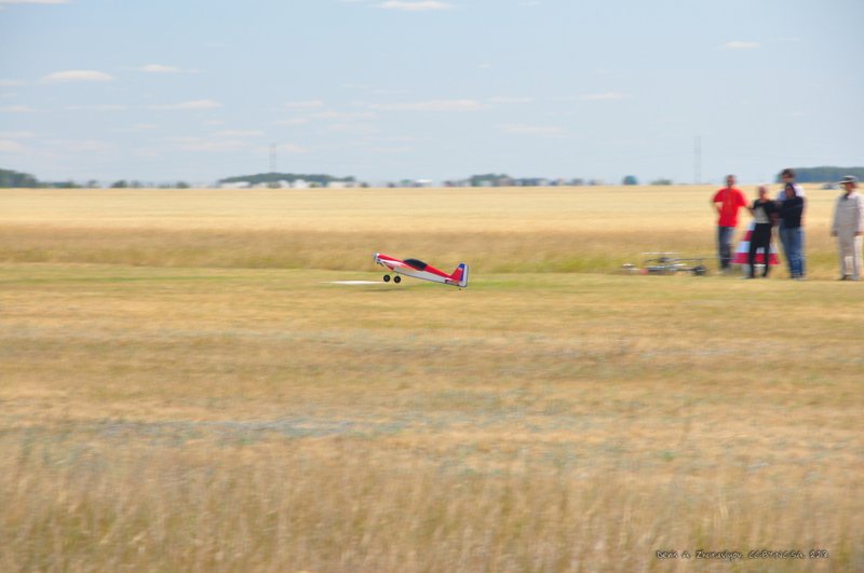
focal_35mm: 188
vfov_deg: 7.3
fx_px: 4494
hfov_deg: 11.0
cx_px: 432
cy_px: 286
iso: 200
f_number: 8
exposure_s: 1/100
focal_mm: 125
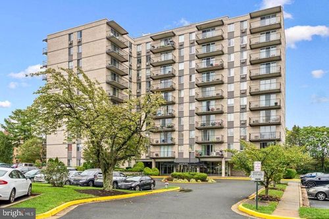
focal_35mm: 28
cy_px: 110
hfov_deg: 64.6
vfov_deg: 45.6
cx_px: 164
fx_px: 260
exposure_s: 1/80
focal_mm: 28.5
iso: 200
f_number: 8
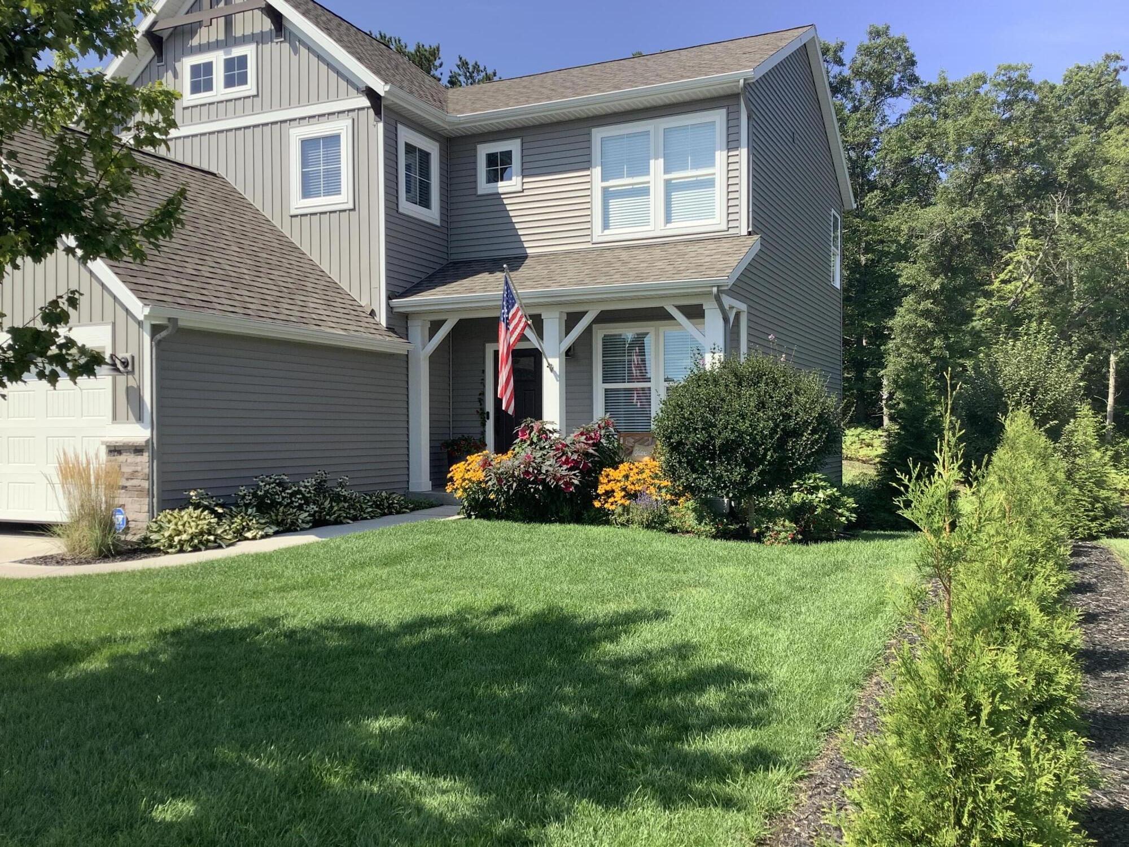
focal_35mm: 31
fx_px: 1011
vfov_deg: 45.4
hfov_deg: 58.4
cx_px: 564
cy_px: 424
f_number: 2.4
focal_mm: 3.3
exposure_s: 1/637
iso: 25
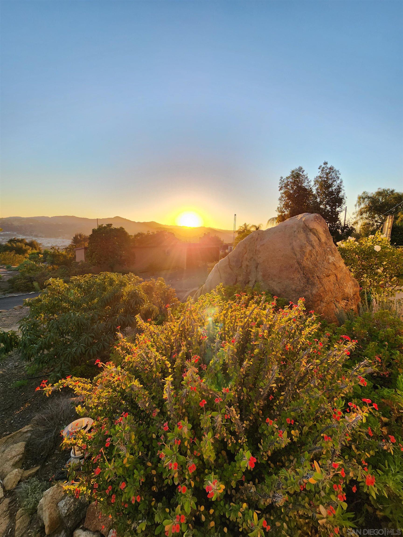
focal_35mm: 13
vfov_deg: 106.2
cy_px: 268
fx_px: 202
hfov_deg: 89.9
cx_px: 202
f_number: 2.2
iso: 50
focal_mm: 2.2
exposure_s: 1/296
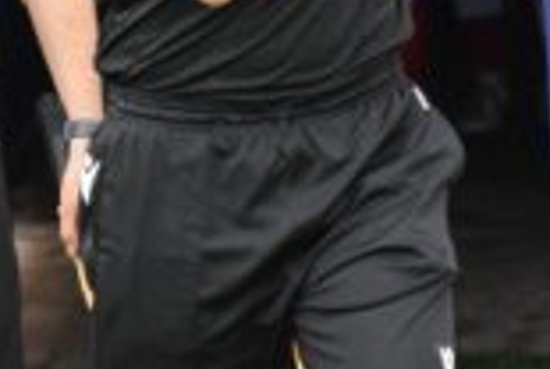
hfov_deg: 4.8
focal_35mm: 426
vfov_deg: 3.2
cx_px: 195
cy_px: -270
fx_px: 6521
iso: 3200
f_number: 4.5
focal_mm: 70
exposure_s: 1/1250
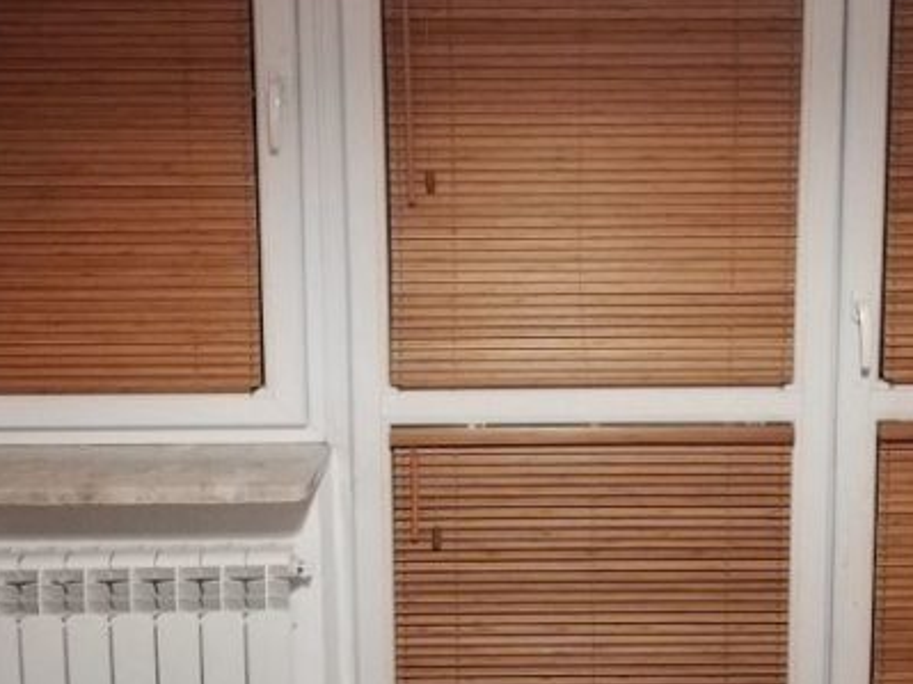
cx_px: 538
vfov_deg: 28.0
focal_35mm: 52
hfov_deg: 36.7
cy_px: 291
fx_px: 1371
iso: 1000
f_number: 2.2
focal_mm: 3.81
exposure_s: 1/16.7
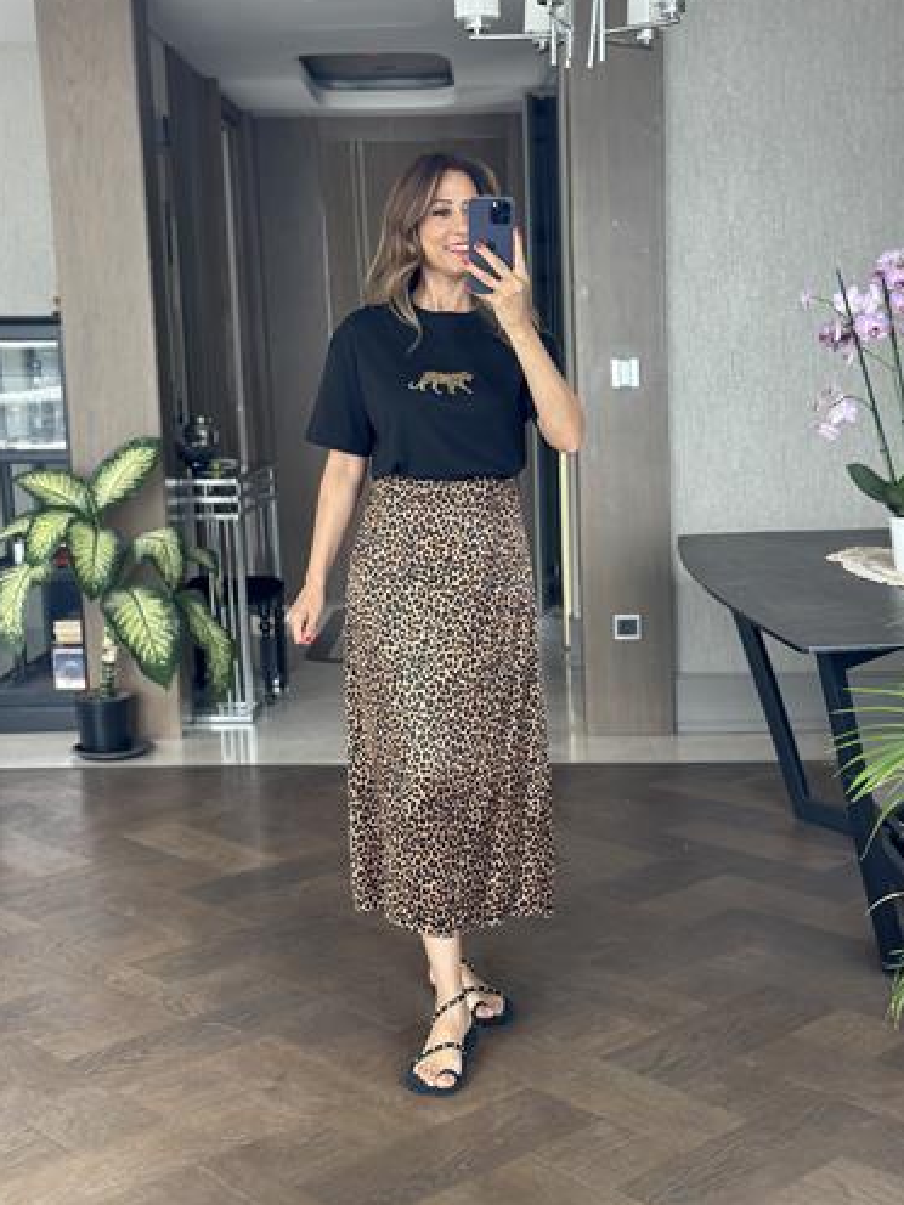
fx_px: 1706
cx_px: 450
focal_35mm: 49
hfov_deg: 29.7
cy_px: 598
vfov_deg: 38.9
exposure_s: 1/121
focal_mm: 6.86
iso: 125
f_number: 1.78
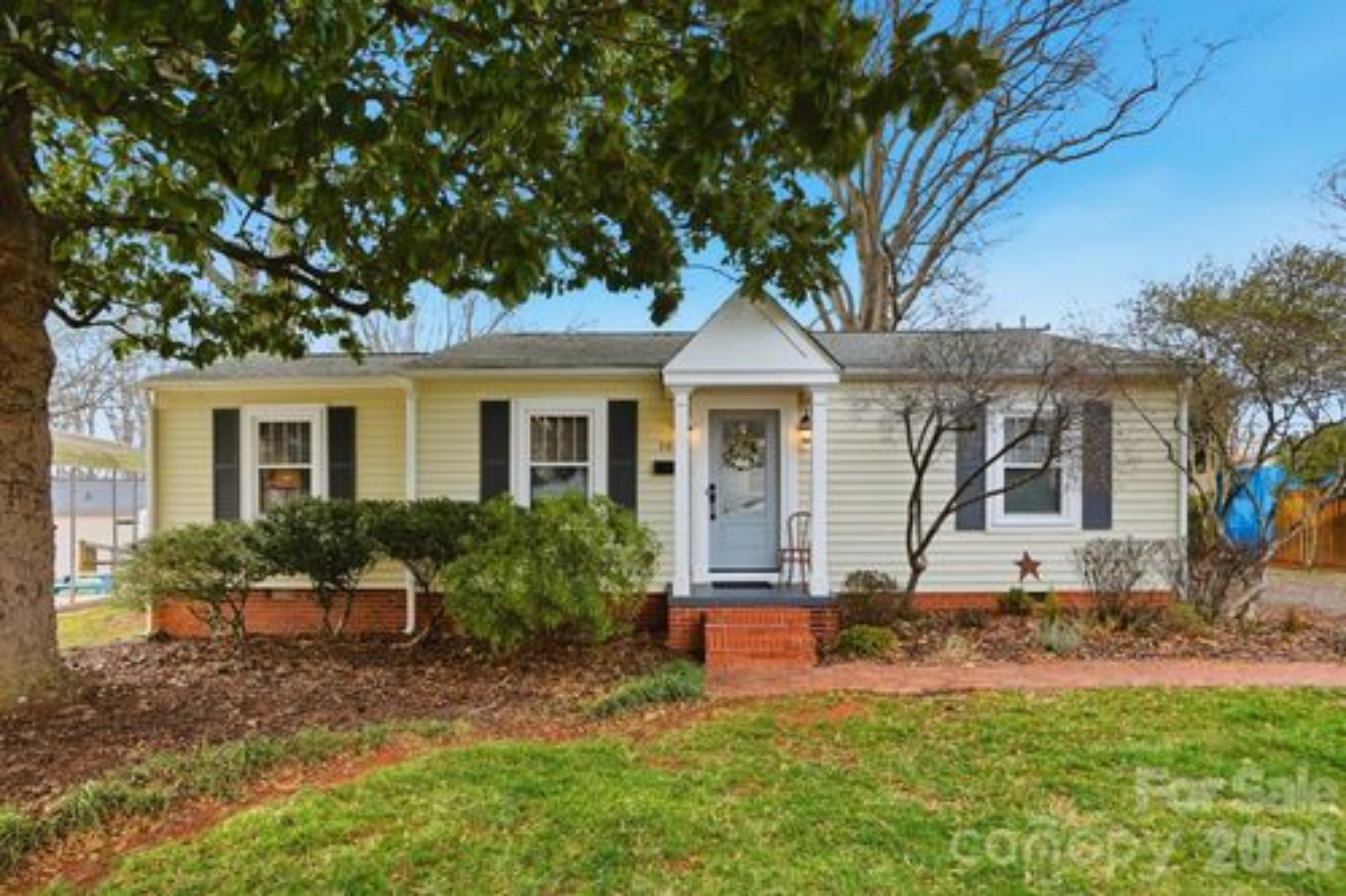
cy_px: 448
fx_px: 598
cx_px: 673
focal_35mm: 16
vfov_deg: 73.7
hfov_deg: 96.8
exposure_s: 1/400
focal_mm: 11
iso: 100
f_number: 8
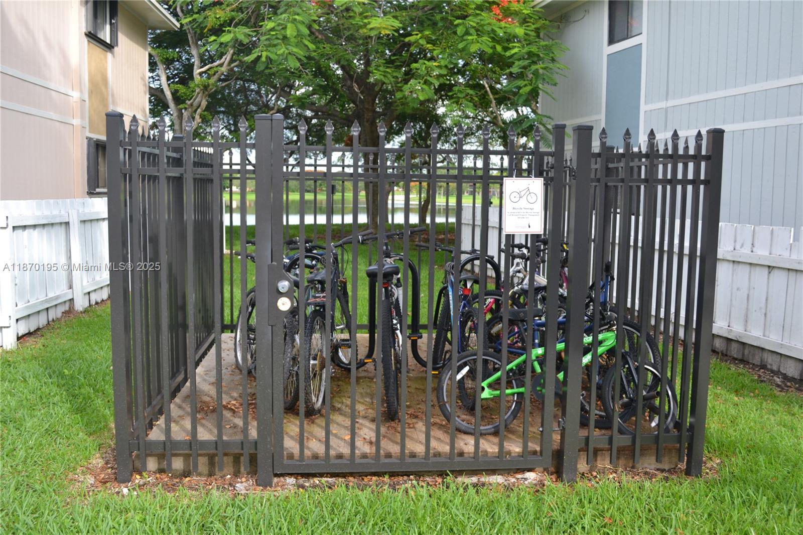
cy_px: 268
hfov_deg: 57.2
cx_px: 402
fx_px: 736
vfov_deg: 40.0
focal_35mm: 33
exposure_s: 1/125
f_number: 5.6
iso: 360
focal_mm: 22
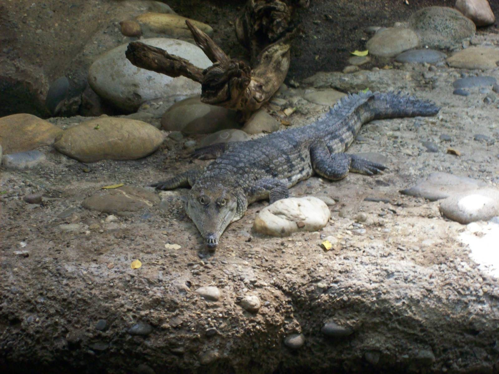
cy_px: 187
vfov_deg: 13.7
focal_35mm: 108
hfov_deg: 18.2
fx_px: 1557
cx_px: 250
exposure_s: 1/14.5
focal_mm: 18
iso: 160
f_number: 4.8
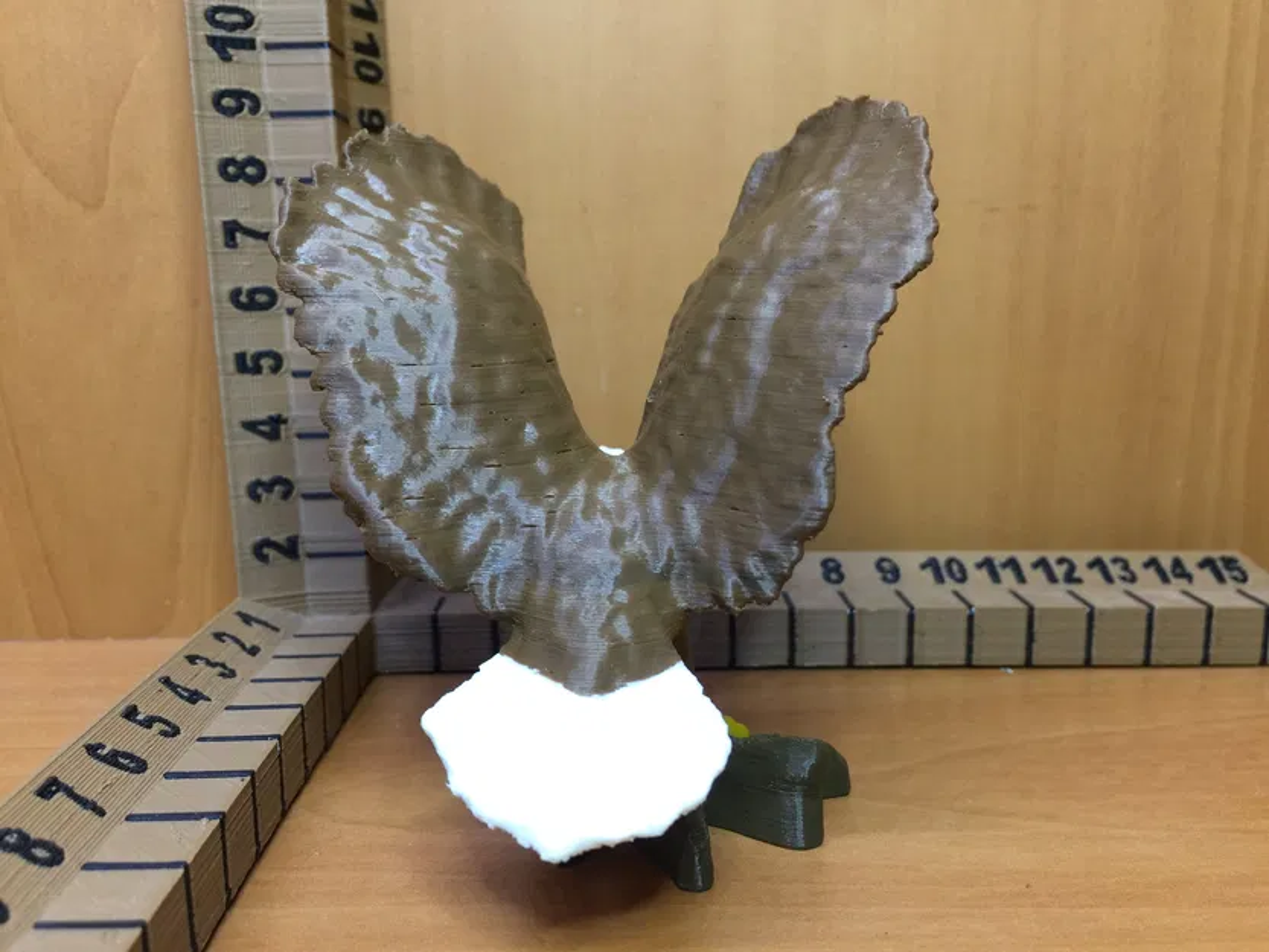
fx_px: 1063
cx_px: 634
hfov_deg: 61.7
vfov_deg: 48.2
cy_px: 476
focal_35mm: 29
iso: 64
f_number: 2.2
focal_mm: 4.15
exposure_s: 1/15
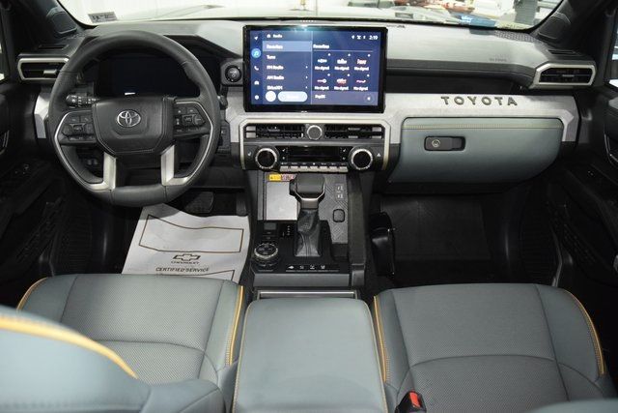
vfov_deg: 48.0
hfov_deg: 67.4
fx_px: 464
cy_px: 206
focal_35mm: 27
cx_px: 309
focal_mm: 18
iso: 3200
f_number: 3.5
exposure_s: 1/60
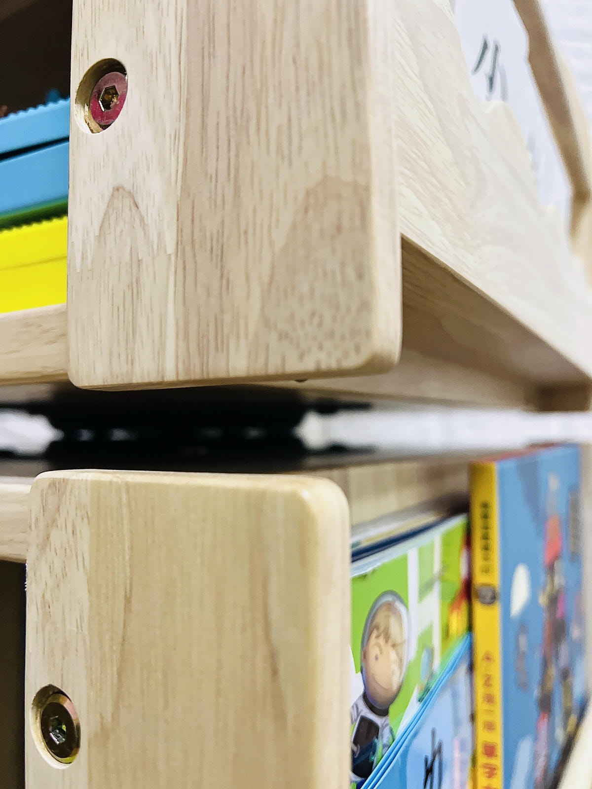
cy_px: 394
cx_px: 296
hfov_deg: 53.1
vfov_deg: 67.3
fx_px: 593
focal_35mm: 26
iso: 500
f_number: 1.5
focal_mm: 5.7
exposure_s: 1/60
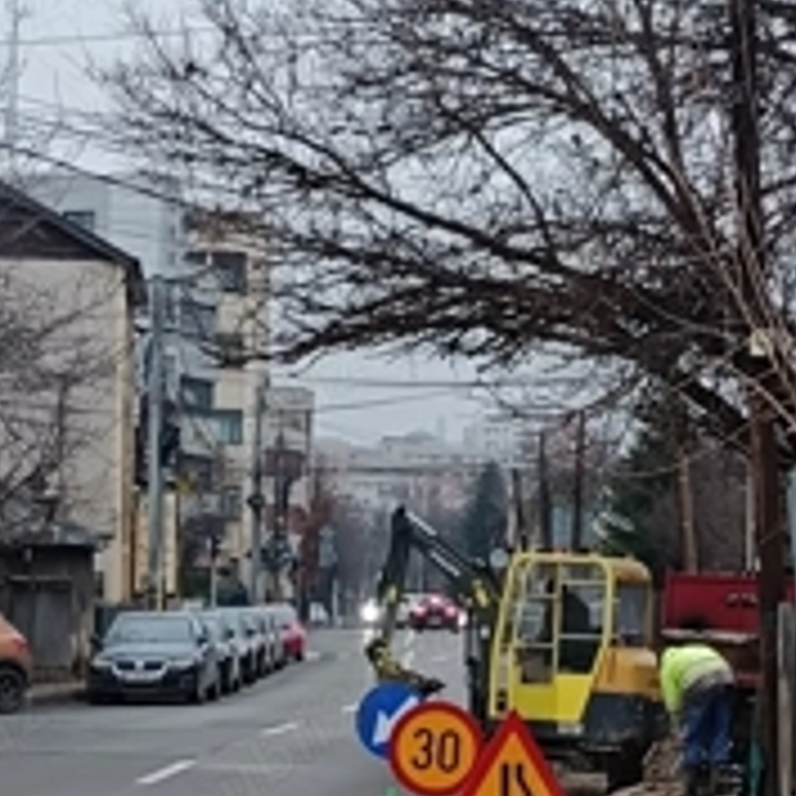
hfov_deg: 12.8
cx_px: 481
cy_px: 800
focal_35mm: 136
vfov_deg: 12.7
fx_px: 3538
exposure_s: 1/50
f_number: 1.75
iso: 500
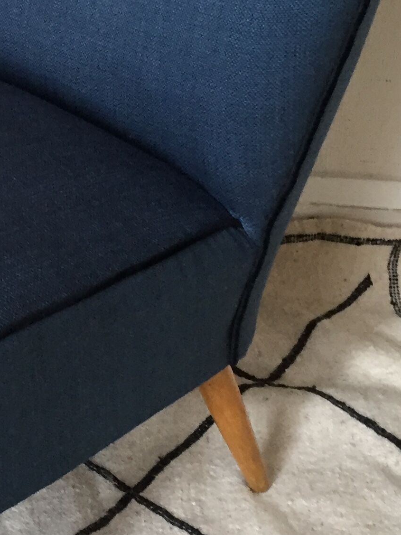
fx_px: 1298
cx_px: -66
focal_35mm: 84
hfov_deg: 16.9
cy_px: 98
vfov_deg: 22.9
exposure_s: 1/33
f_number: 2.2
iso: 160
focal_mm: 4.15
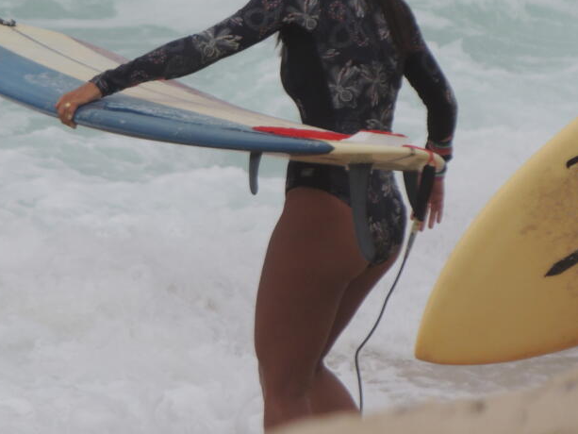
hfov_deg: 1.8
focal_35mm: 1077
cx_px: 101
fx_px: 17987
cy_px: 28
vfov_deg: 1.4
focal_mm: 98.1
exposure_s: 1/500
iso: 100
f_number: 4.9
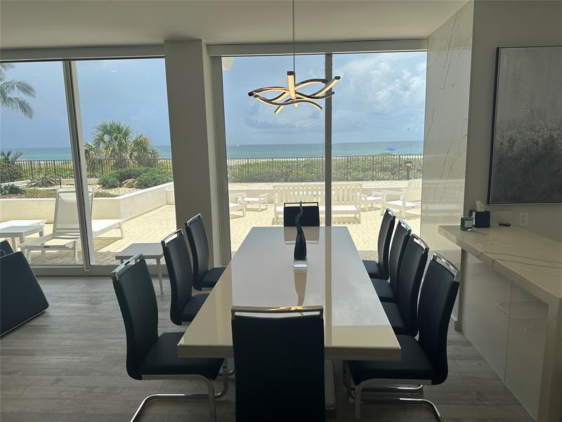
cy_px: 211
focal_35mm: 24
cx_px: 281
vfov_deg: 56.8
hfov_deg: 71.6
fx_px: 390
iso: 80
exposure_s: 1/2732
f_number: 1.78
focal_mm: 6.86
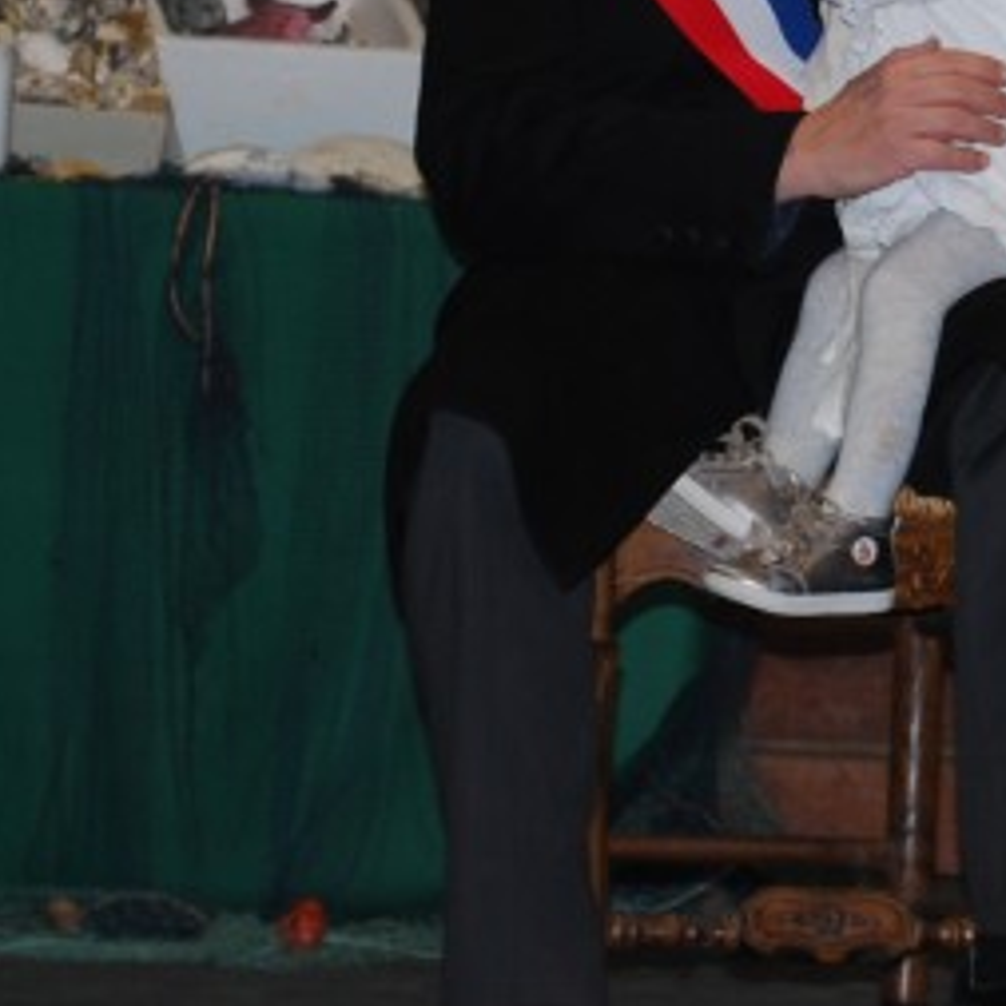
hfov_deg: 9.8
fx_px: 5853
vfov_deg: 9.7
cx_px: 990
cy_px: -54
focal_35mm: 178
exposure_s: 1/60
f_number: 5.3
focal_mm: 44
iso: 280
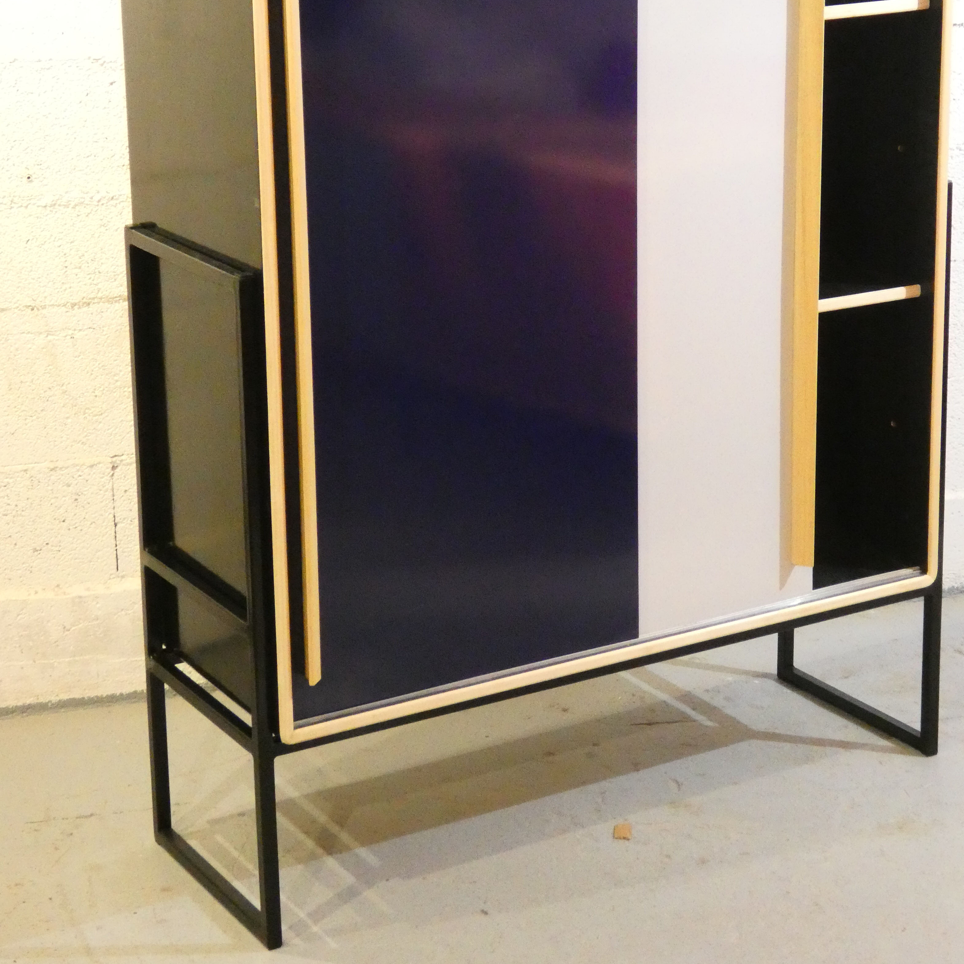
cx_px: 539
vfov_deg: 23.5
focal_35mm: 73
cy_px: 286
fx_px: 2300
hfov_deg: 23.7
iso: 1600
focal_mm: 9.5
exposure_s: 1/50
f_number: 3.9
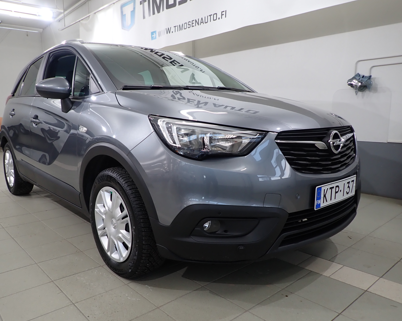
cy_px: 166
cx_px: 185
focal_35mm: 27
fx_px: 321
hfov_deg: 64.0
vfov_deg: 53.2
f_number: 2
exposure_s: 1/60
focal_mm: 4.5
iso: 125
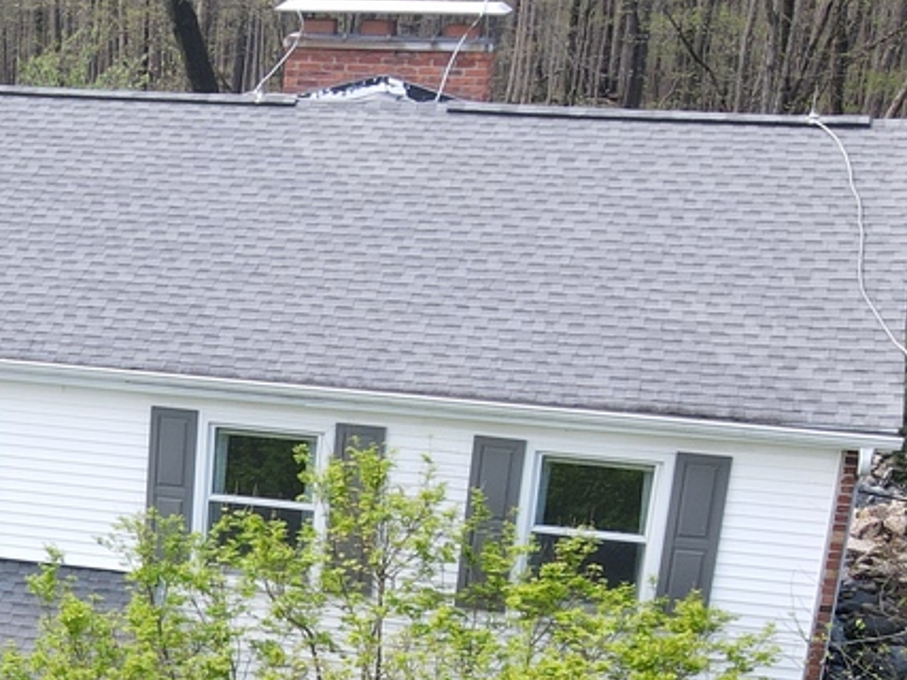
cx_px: -149
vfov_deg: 17.5
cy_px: 776
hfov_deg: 22.4
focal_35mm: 81
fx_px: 2122
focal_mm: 4.5
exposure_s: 1/120
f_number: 2.8
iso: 100
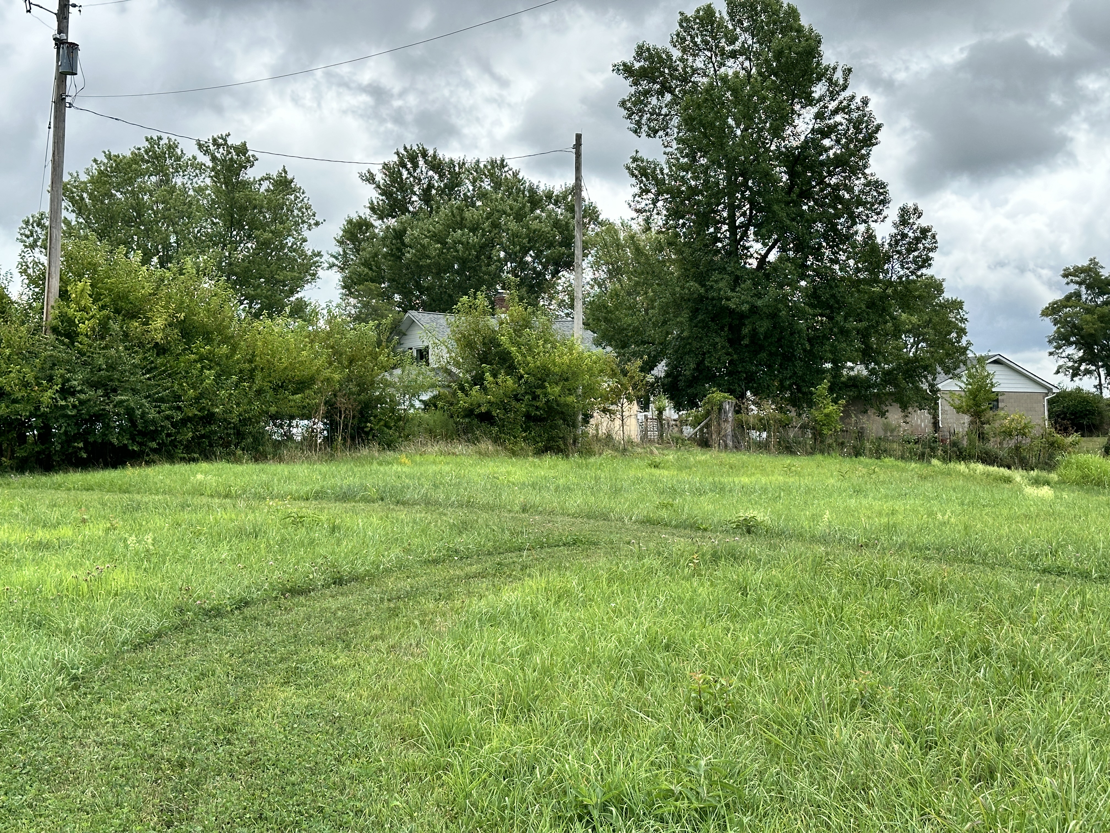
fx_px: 1539
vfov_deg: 30.3
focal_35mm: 48
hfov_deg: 39.7
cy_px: 416
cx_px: 555
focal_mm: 6.86
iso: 64
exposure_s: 1/2358
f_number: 1.78
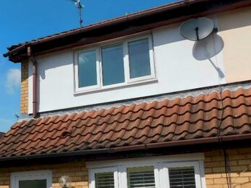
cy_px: 112
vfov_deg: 30.2
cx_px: 80
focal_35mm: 48
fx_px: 348
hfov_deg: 39.1
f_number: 6
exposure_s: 1/800
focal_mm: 4.1
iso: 125
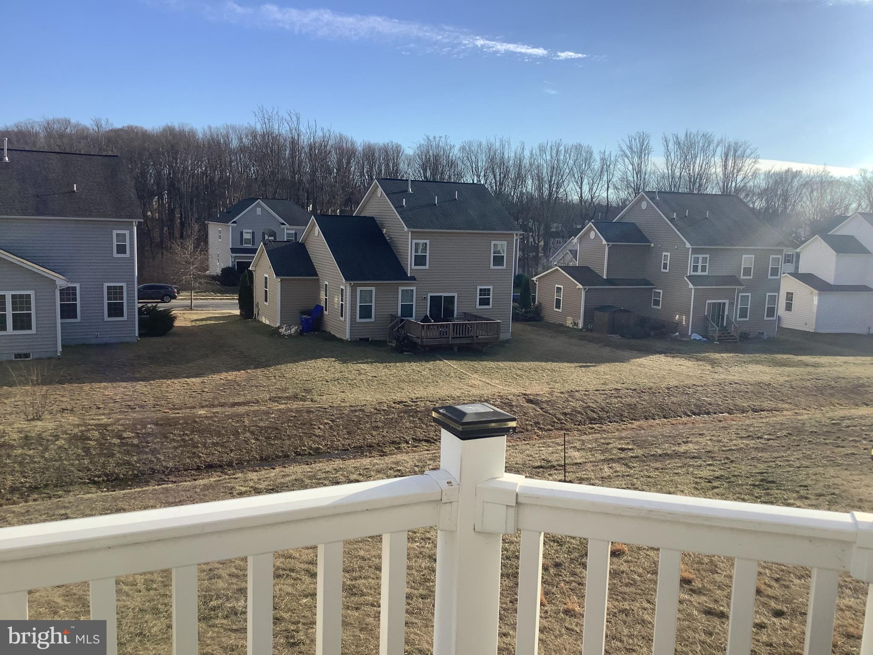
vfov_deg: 45.4
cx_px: 436
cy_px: 328
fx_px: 782
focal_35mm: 31
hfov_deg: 58.4
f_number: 2.4
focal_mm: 3.3
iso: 25
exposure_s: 1/1314
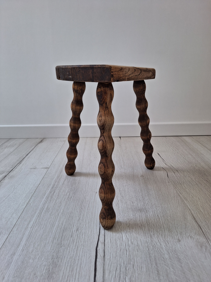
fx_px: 187
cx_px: 106
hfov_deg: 58.9
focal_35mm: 23
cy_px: 141
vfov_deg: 73.9
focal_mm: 5.54
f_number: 1.8
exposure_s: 1/50
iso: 80
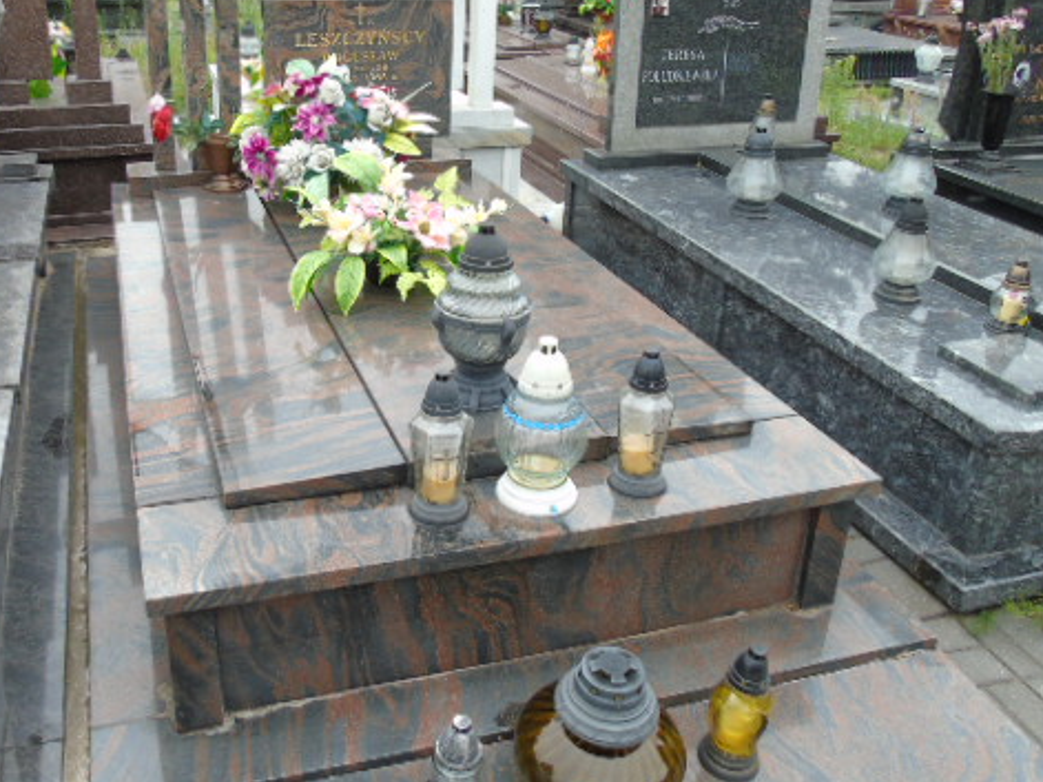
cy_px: 310
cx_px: 430
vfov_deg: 41.6
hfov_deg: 53.7
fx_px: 1024
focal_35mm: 34
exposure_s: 1/160
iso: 80
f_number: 3.4
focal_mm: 4.4
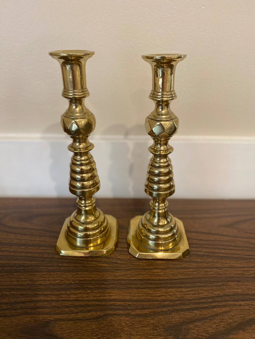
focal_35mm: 26
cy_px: 170
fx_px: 255
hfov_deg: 53.1
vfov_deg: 67.3
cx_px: 128
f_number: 1.8
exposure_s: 1/60
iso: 320
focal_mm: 4.25
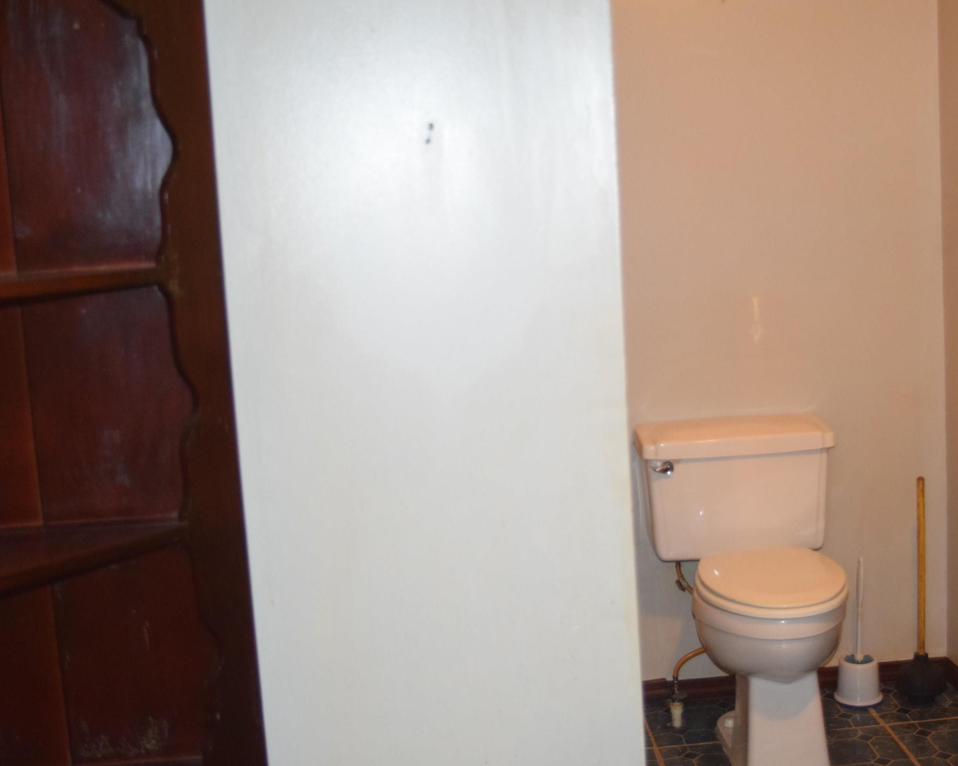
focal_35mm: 48
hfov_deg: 38.8
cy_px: 381
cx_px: 603
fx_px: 1351
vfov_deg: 31.7
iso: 2200
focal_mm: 25
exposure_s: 1/60
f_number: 3.8
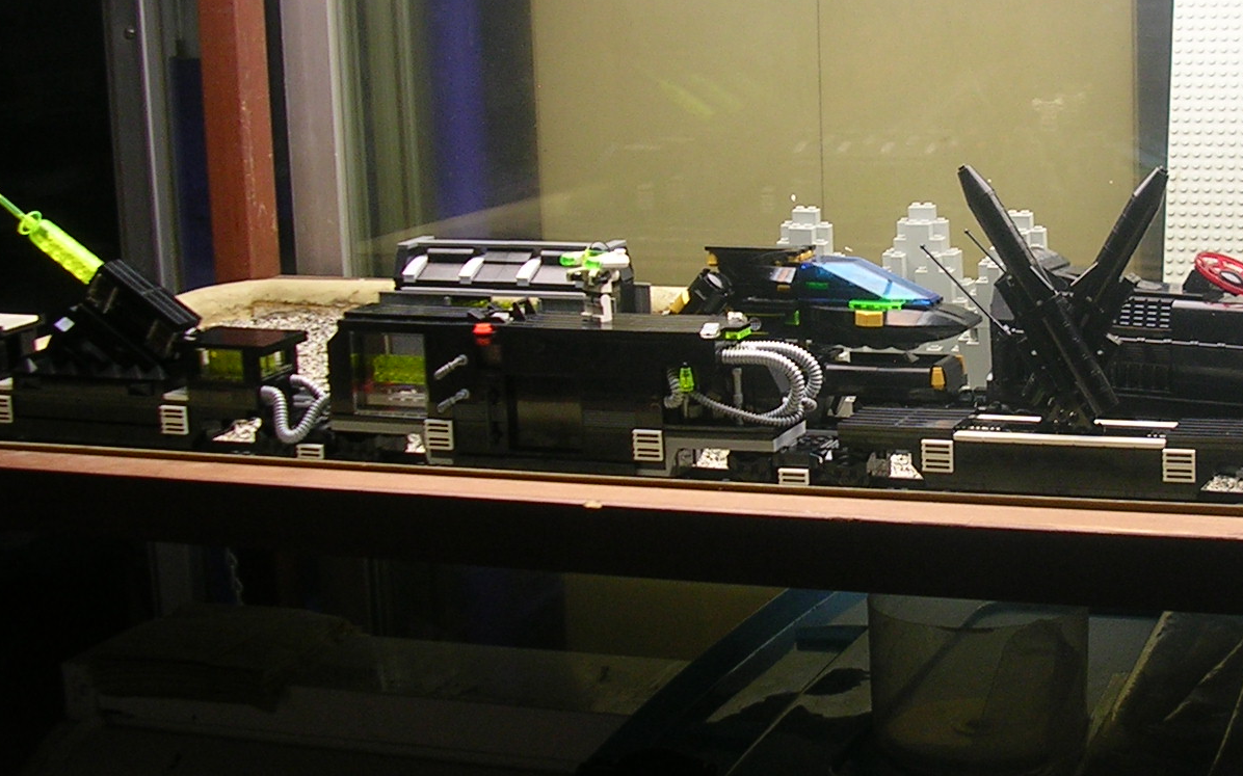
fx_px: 2337
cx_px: 943
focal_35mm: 69
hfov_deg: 29.3
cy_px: 252
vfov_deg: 18.8
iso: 50
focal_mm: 5.8
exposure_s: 1/80.5
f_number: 2.8
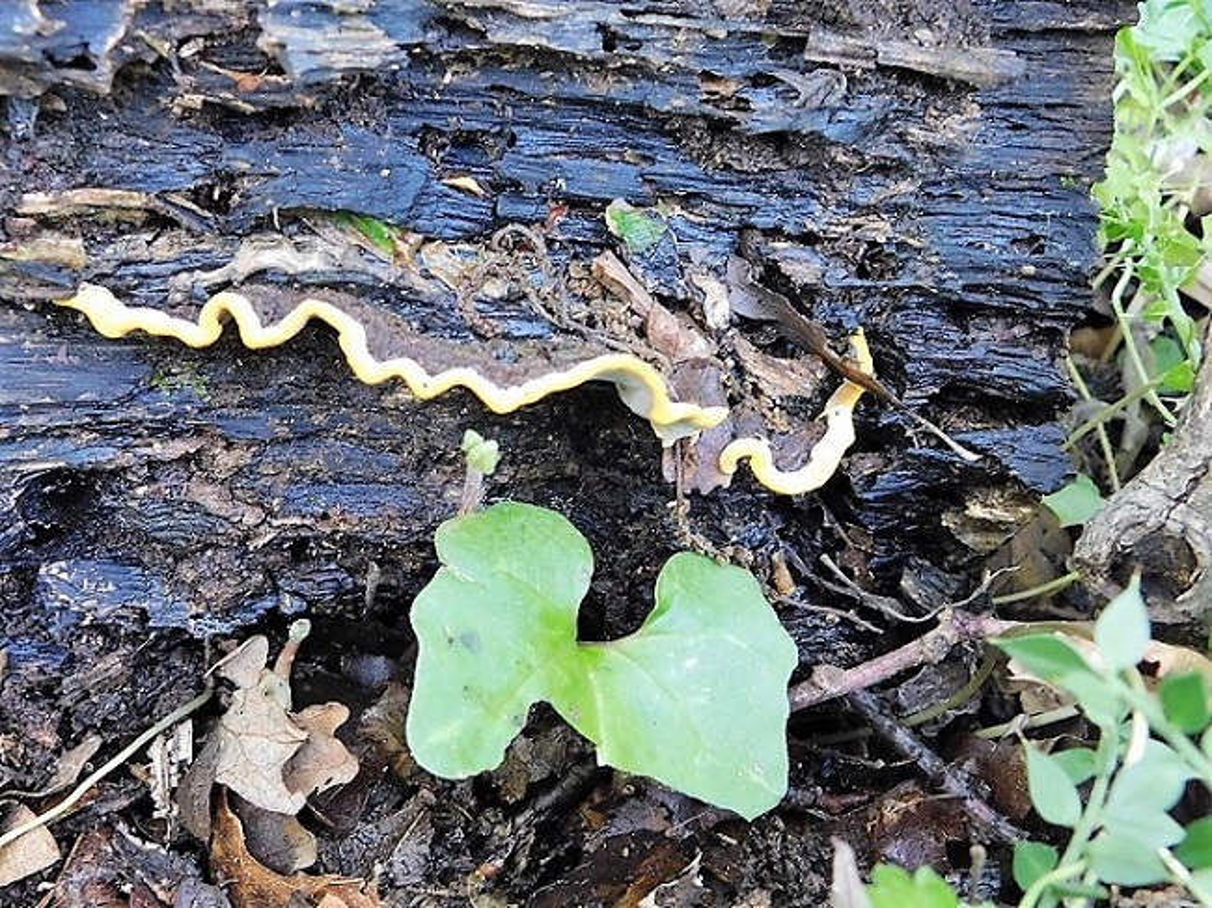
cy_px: 454
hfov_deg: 37.5
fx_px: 1785
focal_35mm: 51
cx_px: 606
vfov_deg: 28.5
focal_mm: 9
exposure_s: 1/8
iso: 640
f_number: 3.8
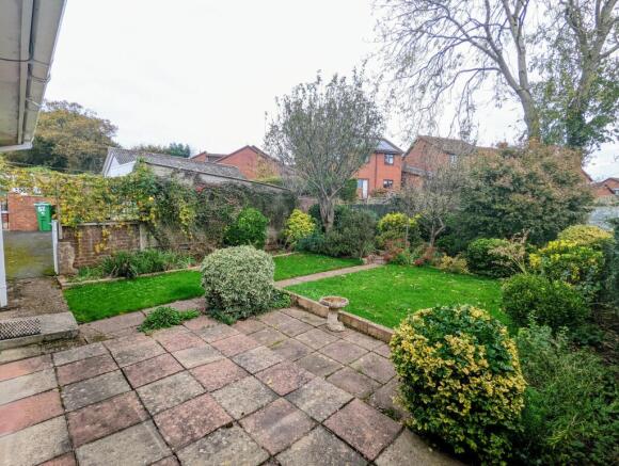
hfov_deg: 94.4
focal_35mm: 16
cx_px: 310
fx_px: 287
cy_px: 233
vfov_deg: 78.3
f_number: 2.2
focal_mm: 2.35
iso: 54
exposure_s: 1/240
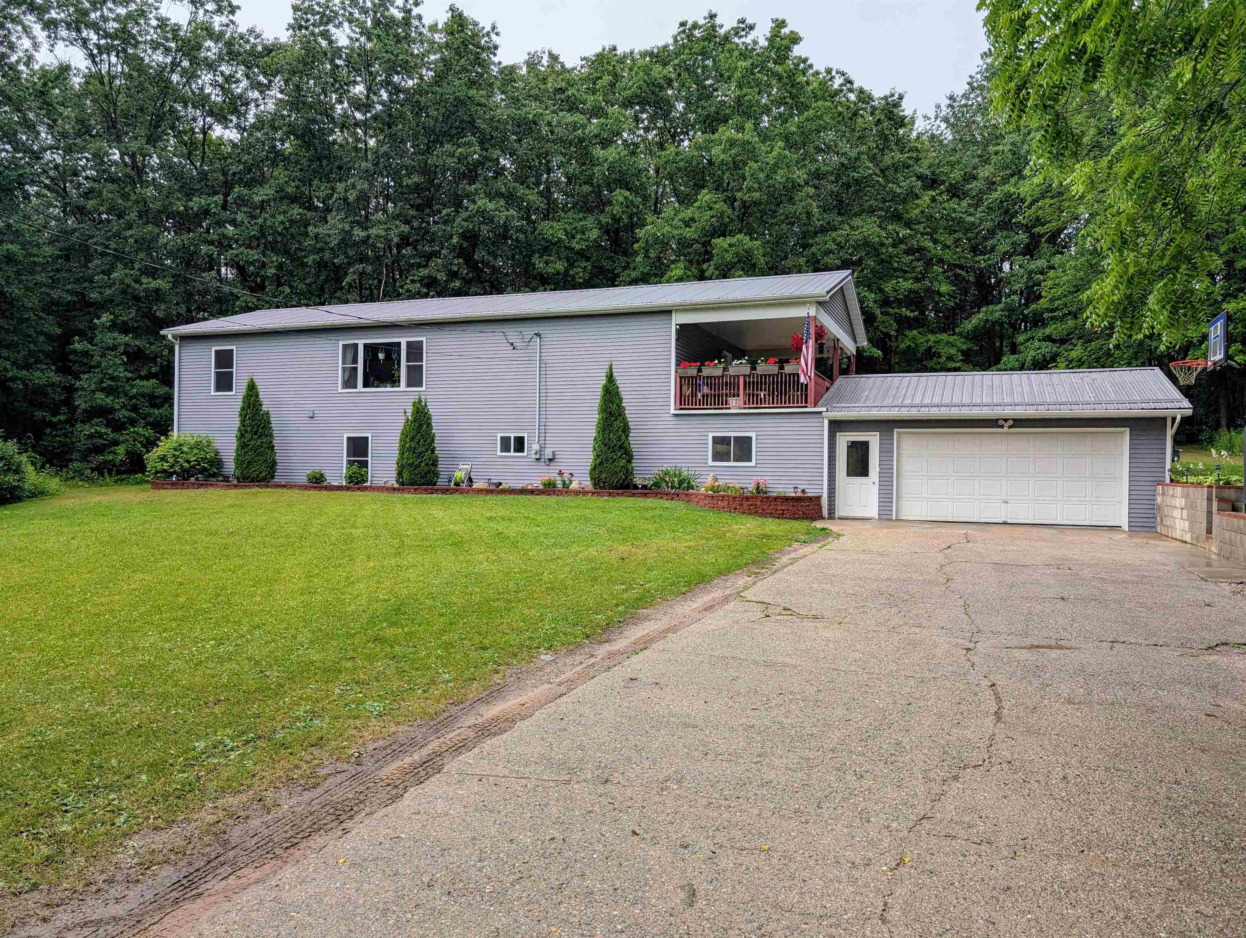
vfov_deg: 56.9
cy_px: 469
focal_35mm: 24
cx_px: 623
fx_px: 865
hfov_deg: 71.5
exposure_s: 1/517
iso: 15
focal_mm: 6.9
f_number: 1.68
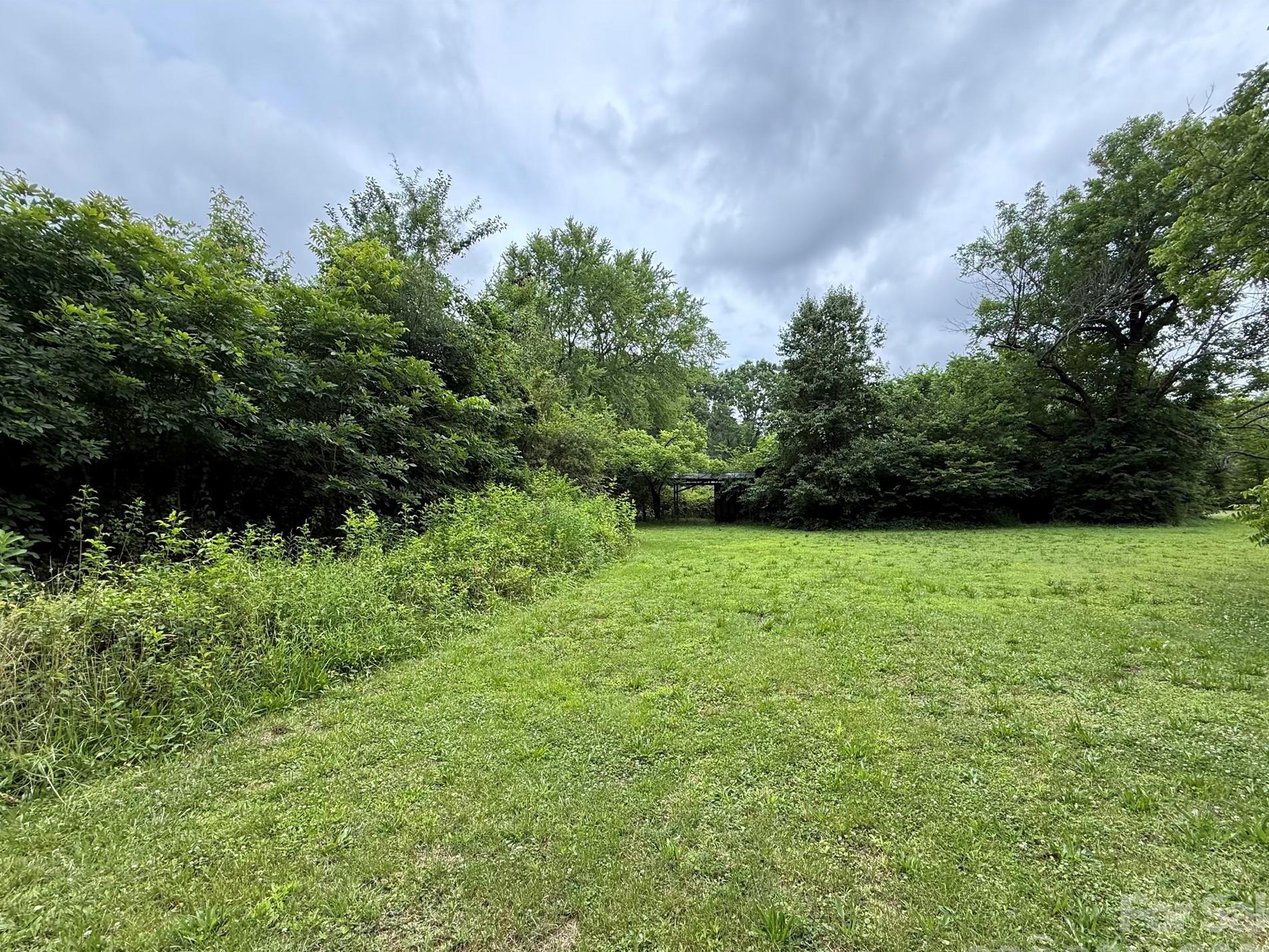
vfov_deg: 81.7
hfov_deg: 98.1
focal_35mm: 15
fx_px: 550
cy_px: 509
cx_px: 659
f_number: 2.2
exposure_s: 1/312
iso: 50
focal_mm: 2.22
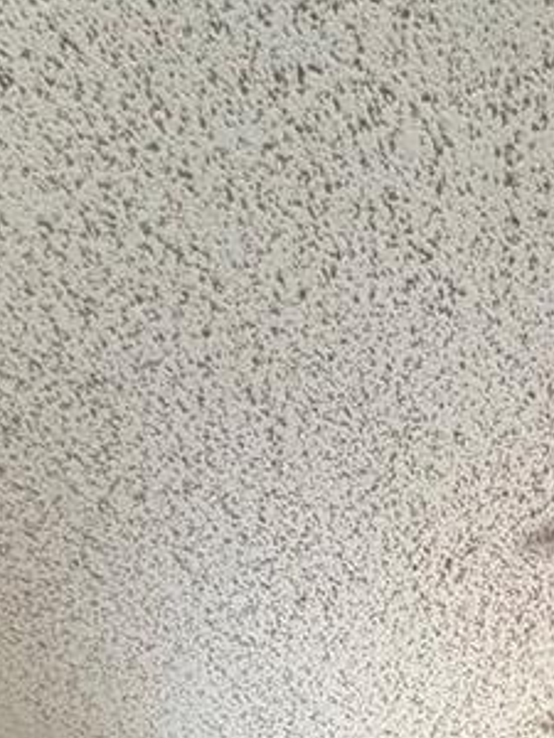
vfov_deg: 20.1
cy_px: 1429
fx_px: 1195
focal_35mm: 56
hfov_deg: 22.9
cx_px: 739
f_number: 2.2
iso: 320
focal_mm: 2.22
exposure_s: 1/78
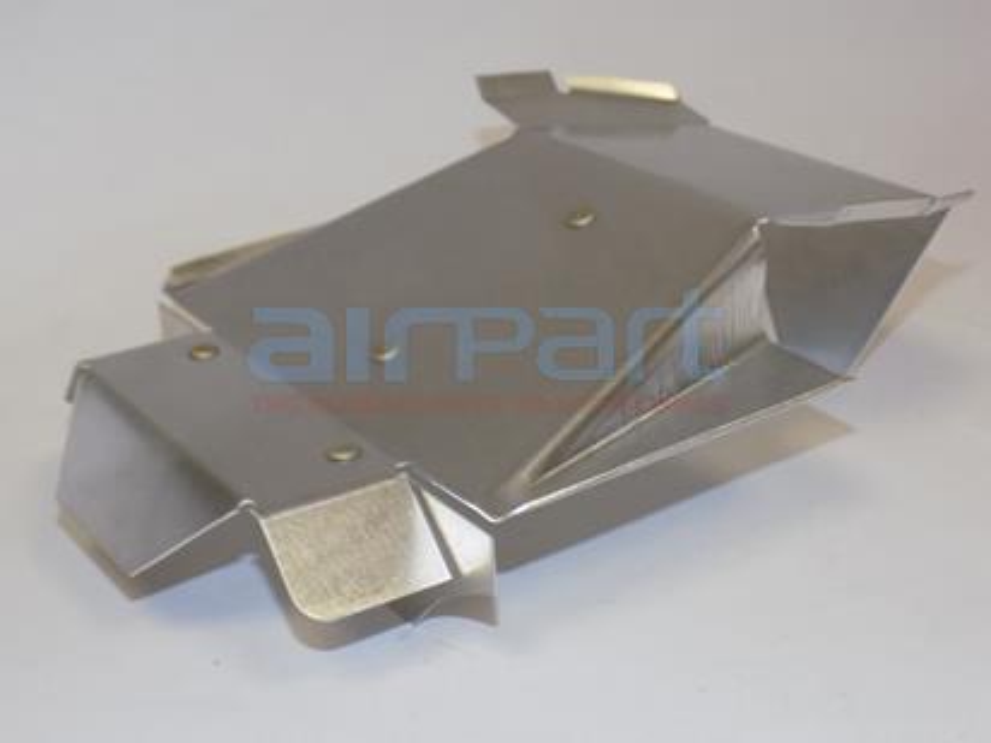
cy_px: 372
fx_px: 1689
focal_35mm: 59
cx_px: 496
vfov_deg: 24.8
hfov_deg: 32.7
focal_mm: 10.5
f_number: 4
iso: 200
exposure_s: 1/30
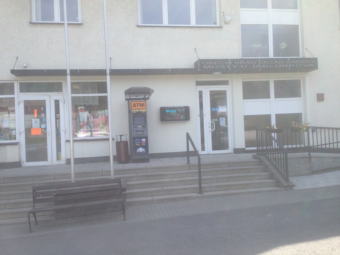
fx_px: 324
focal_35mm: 33
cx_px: 170
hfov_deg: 55.4
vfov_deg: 42.9
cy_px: 128
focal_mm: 4.12
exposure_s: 1/596
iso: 50
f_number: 2.4
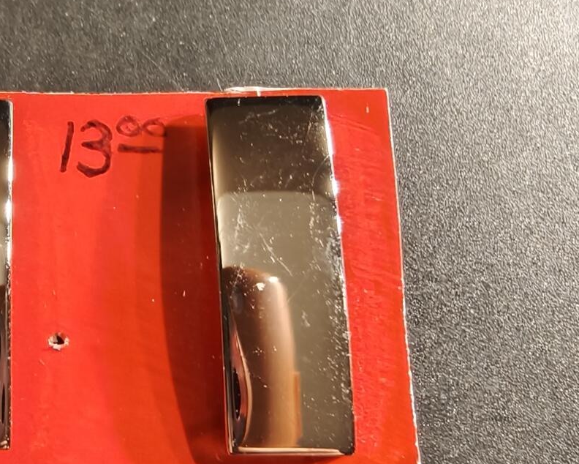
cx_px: 162
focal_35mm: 51
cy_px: 415
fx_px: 874
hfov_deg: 36.0
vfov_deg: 28.6
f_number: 2
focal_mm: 2.32
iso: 320
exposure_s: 1/50
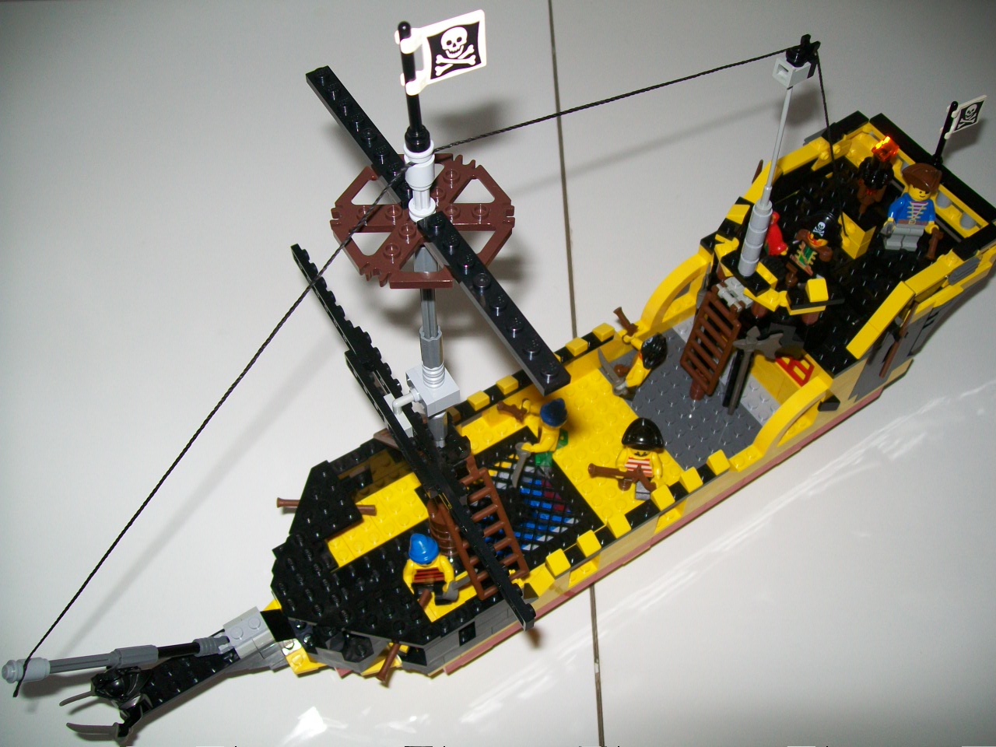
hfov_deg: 54.0
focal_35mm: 34
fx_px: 978
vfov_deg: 41.8
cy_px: 374
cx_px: 498
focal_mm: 6.1
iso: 64
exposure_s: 1/60
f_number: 2.7
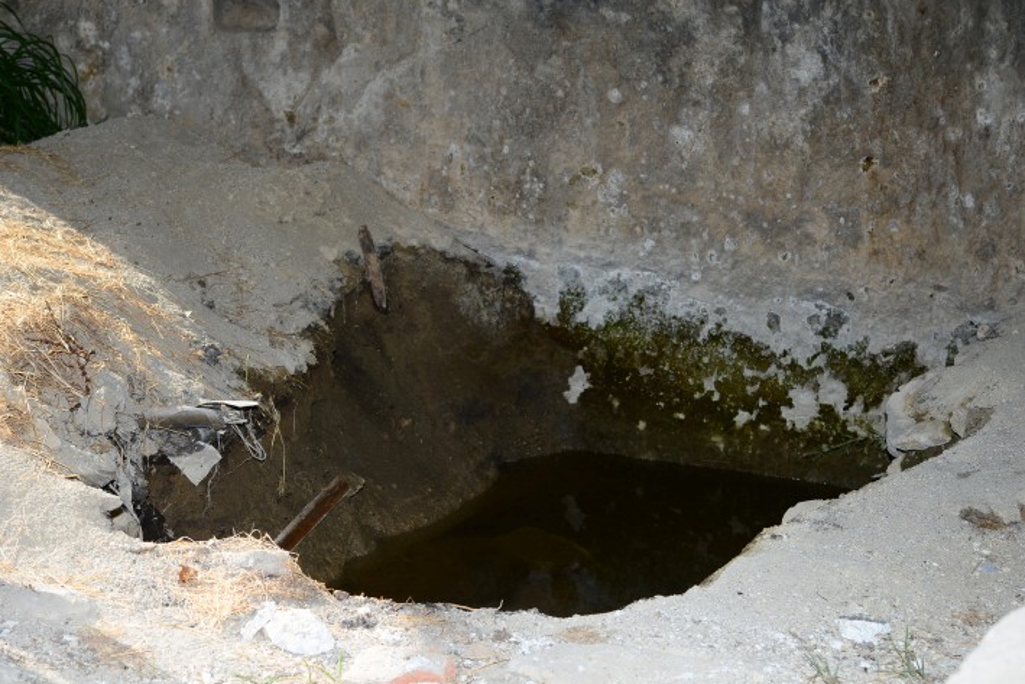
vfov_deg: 19.2
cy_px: 341
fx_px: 2022
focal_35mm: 71
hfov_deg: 28.4
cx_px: 510
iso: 100
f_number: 6.3
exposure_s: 1/250
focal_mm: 70
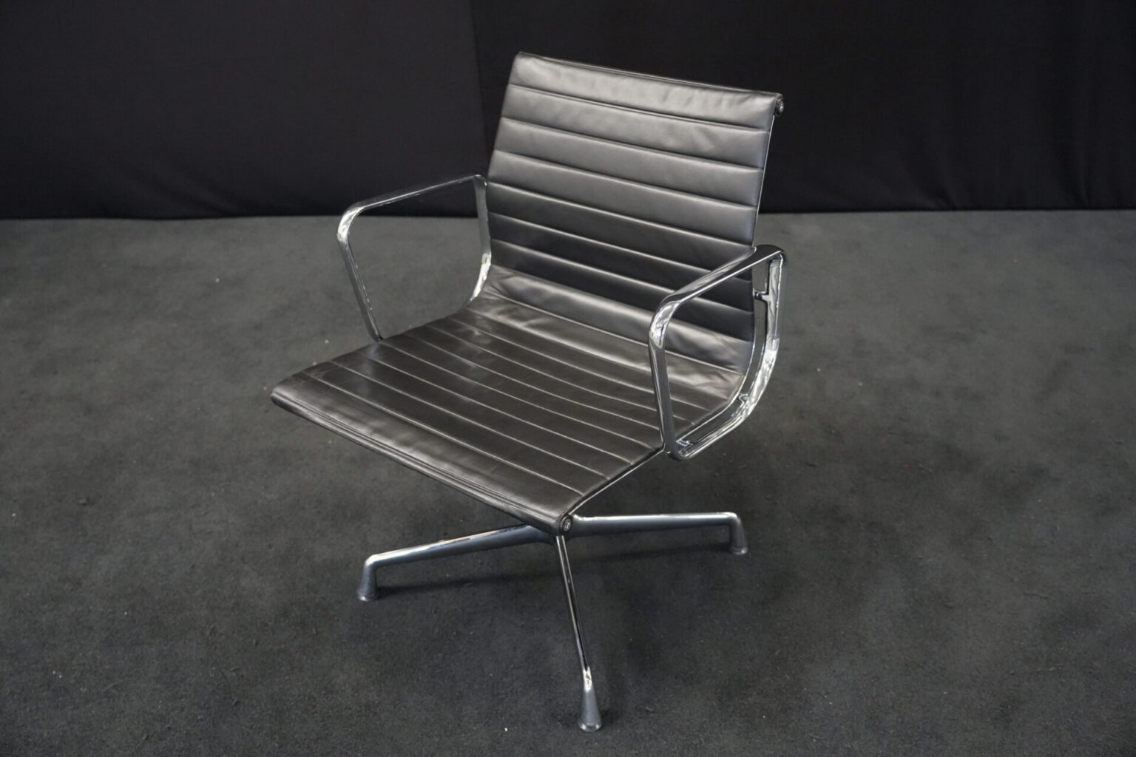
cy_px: 378
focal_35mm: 31
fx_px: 978
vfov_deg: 42.3
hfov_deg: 60.3
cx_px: 568
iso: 10000
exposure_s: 1/160
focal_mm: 31
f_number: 4
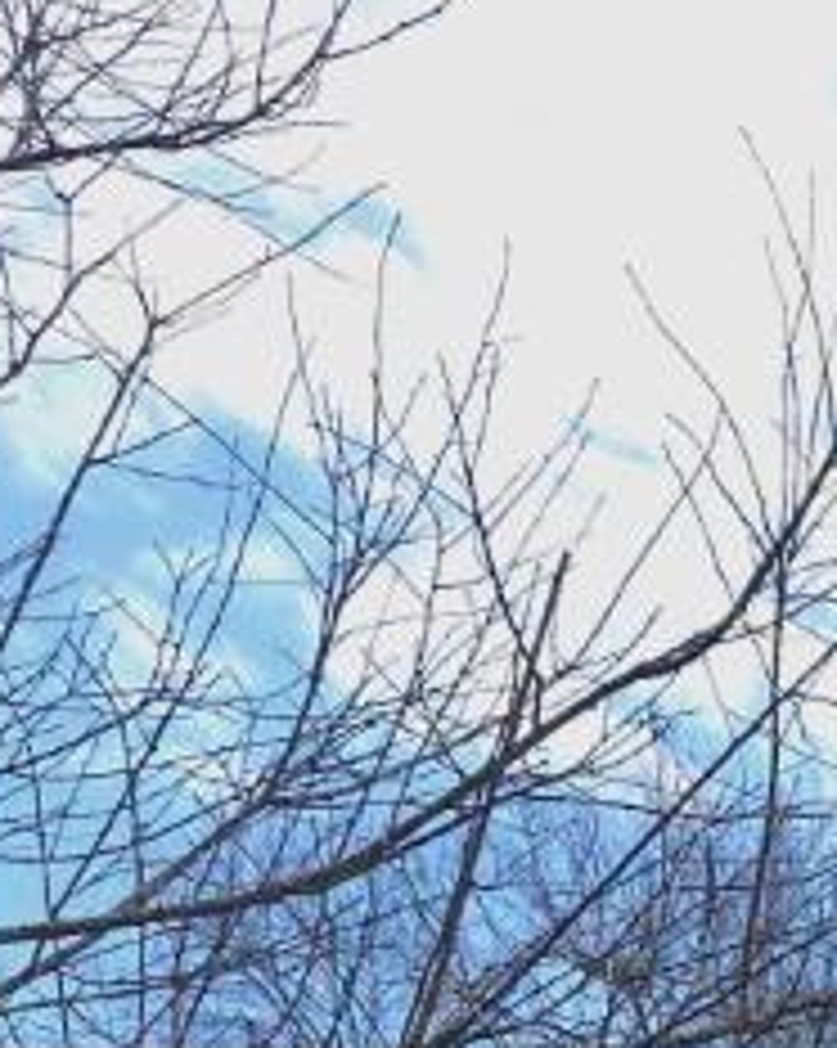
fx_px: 4310
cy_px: 2267
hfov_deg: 9.0
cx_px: 2529
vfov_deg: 12.0
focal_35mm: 139
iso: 500
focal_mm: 6.3
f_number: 1.7
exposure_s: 1/23872
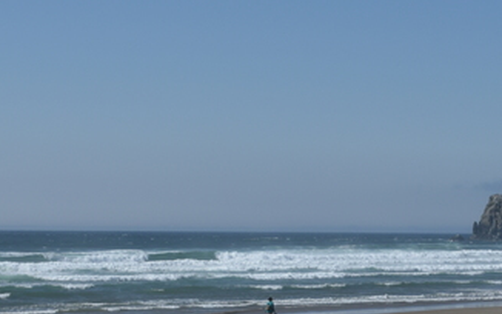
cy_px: 368
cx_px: 522
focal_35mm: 136
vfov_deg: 9.5
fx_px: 1861
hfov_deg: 15.1
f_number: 11
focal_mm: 34
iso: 100
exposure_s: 1/500
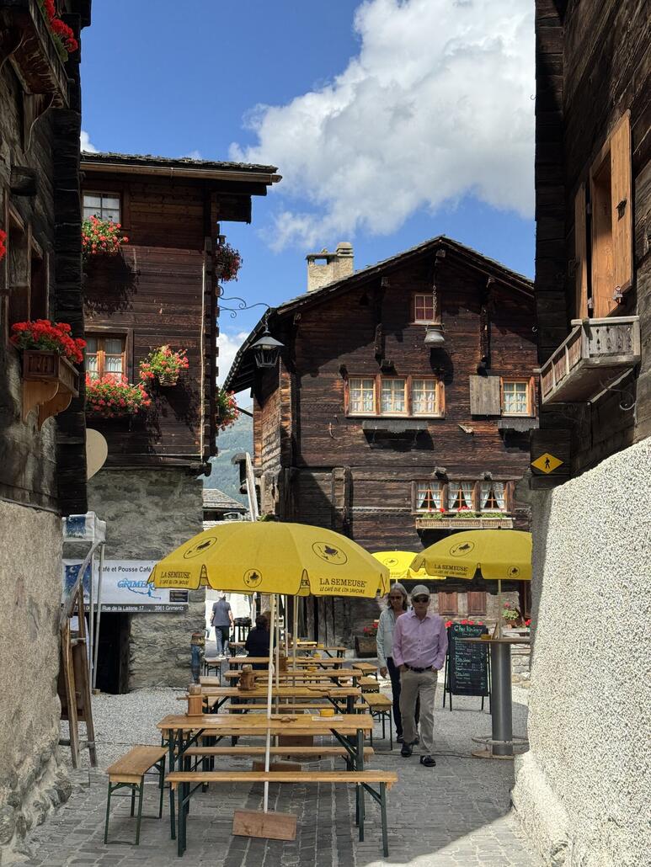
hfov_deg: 30.3
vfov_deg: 39.6
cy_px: 434
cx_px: 326
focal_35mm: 48
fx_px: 1203
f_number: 1.78
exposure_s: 1/3610
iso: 64
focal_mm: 6.76
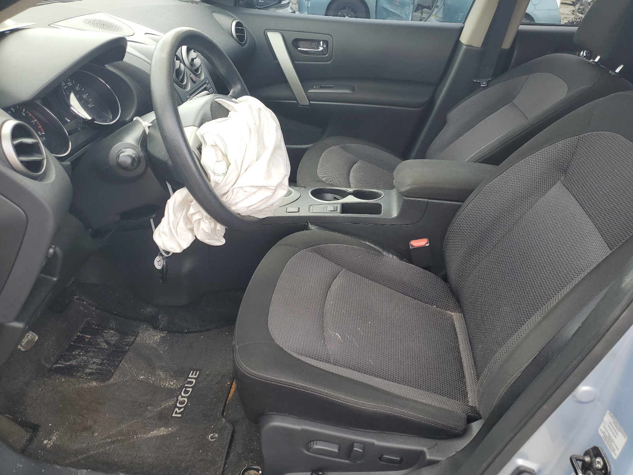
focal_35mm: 26
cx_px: 316
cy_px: 238
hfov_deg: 67.3
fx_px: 475
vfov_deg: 53.1
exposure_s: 1/323
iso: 50
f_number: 1.5
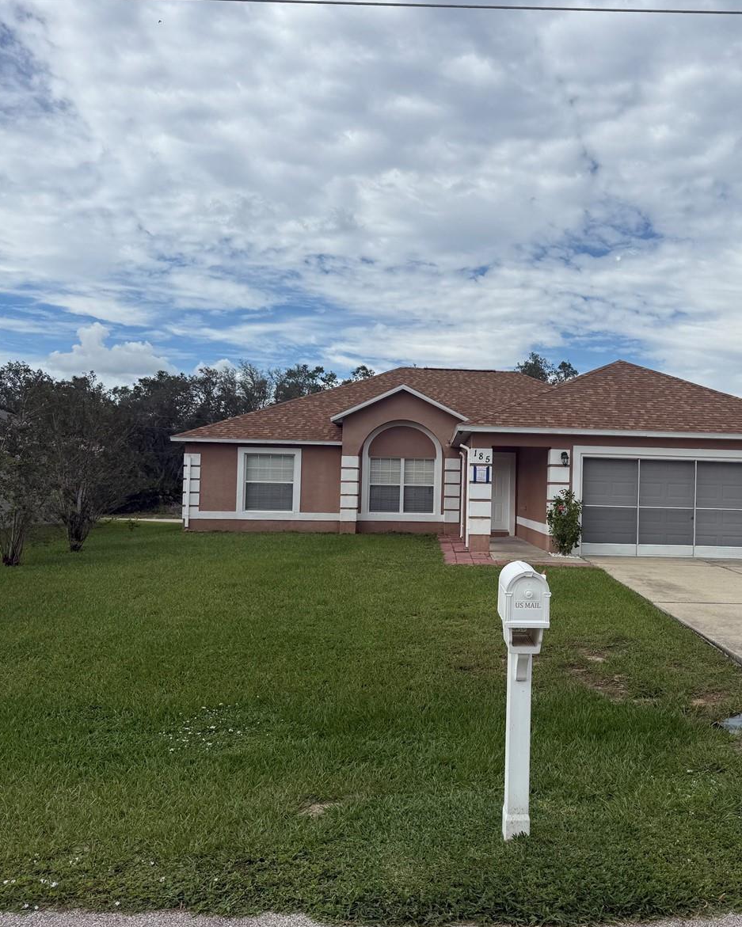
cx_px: 514
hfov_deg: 44.9
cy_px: 471
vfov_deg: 55.7
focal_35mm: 32
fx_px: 878
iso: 80
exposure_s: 1/7353
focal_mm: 6.76
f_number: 1.78
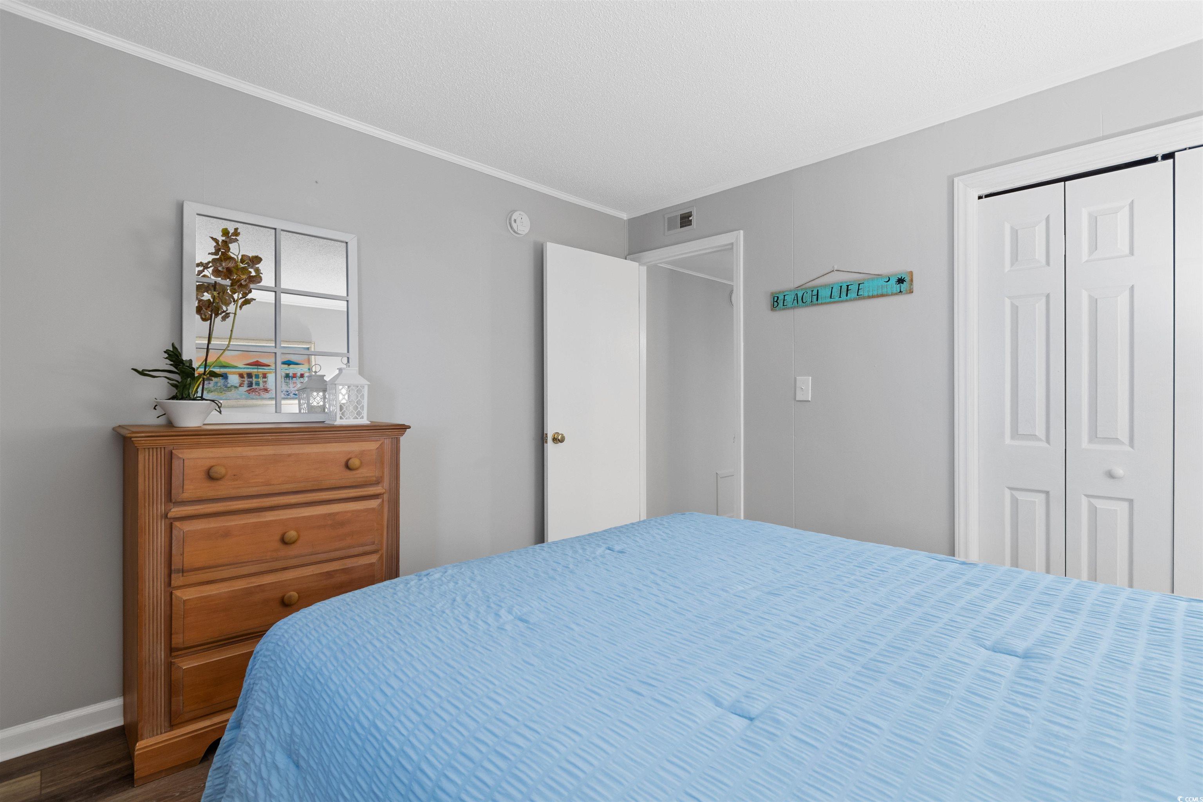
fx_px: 535
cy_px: 401
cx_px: 602
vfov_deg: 73.7
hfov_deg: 96.7
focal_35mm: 16
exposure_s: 1.3
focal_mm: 11
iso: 100
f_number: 4.8
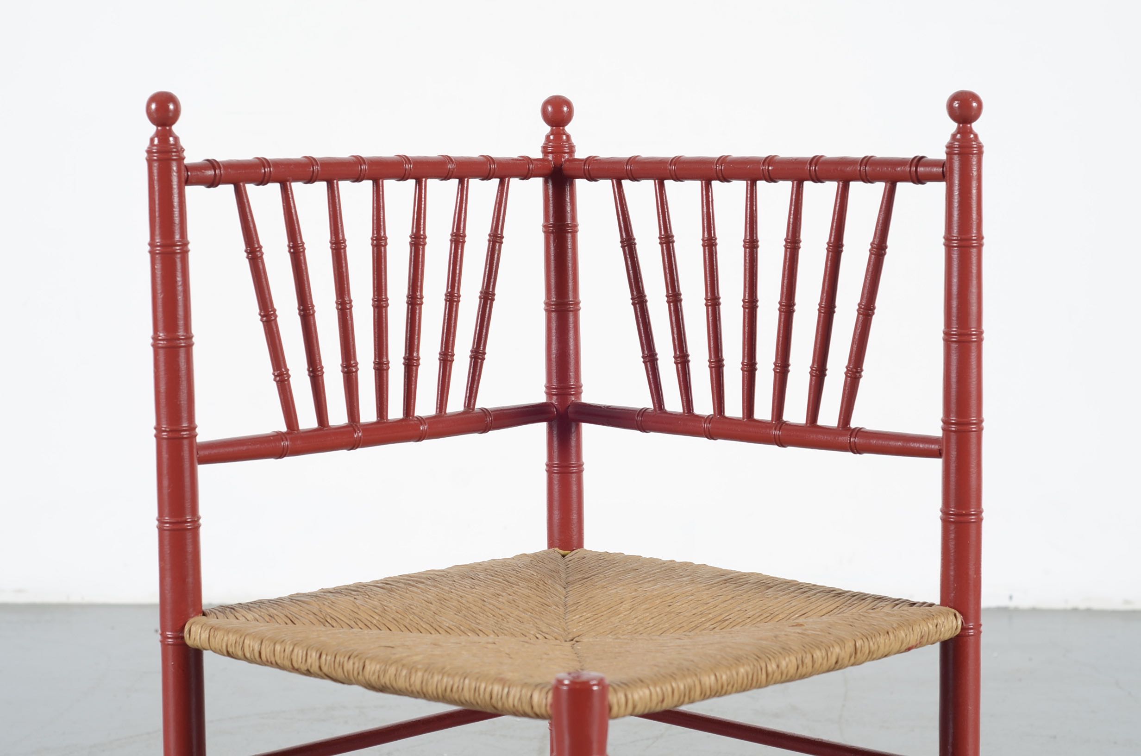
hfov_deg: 27.0
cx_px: 570
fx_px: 2372
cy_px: 378
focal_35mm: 75
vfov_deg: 18.1
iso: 100
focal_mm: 50
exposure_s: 1/125
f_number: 5.6
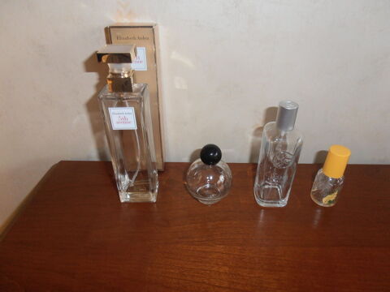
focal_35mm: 24
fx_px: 270
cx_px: 195
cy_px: 146
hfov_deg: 71.6
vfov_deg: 56.8
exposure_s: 1/30
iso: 125
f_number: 3
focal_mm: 4.2
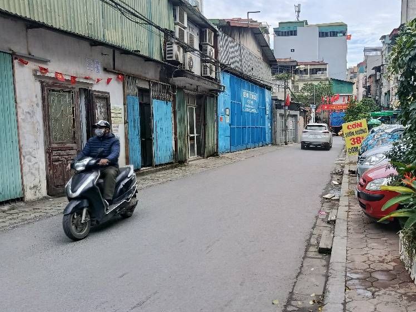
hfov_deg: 54.3
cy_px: 166
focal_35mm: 33
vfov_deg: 42.9
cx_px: 276
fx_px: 397
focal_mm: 5.24
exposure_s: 1/192
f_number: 1.7
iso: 50
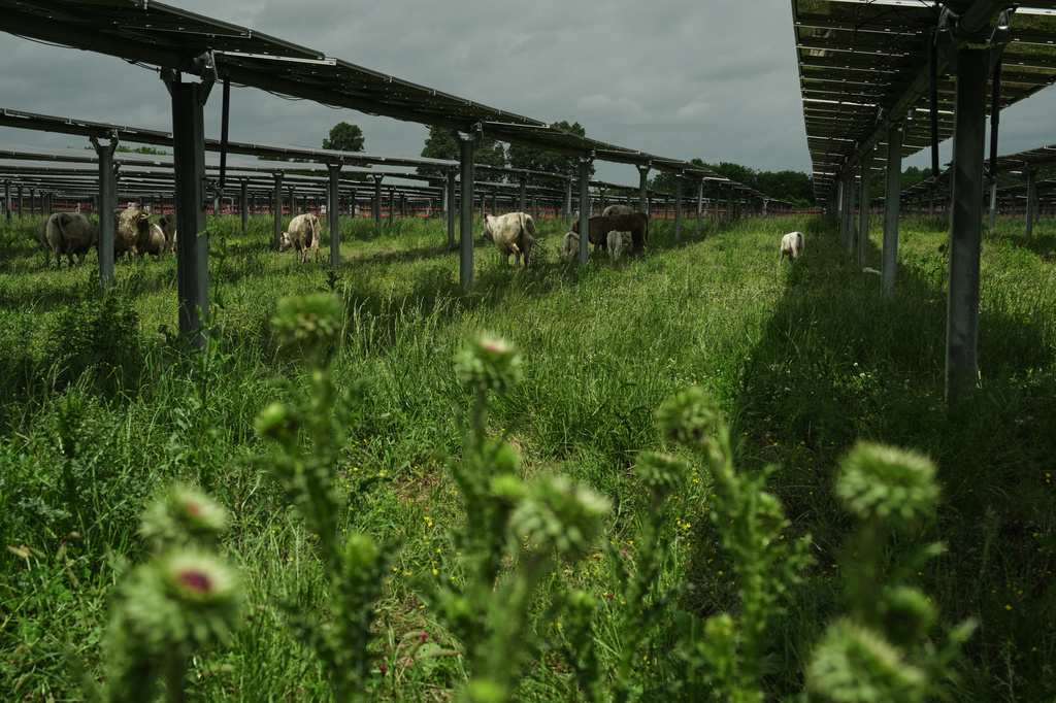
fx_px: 1407
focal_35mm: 48
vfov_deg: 28.1
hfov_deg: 41.1
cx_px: 528
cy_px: 352
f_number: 9
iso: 800
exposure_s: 1/2500
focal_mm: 48
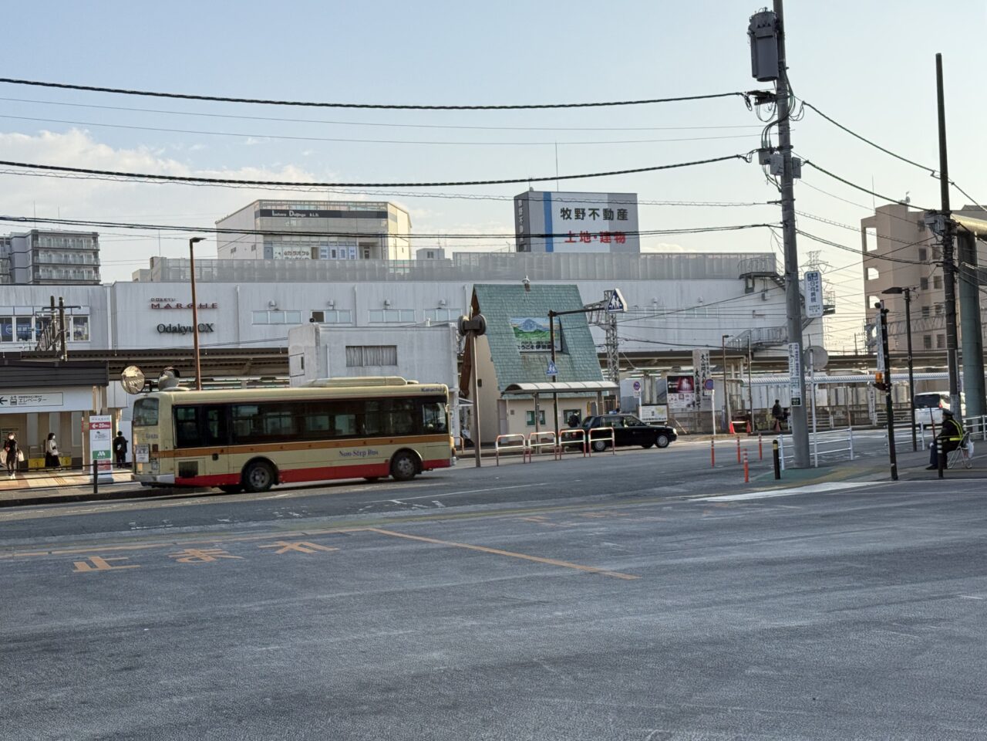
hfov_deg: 39.7
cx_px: 494
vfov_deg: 30.3
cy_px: 370
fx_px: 1369
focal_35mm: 48
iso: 64
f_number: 1.78
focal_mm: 6.76
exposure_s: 1/2415
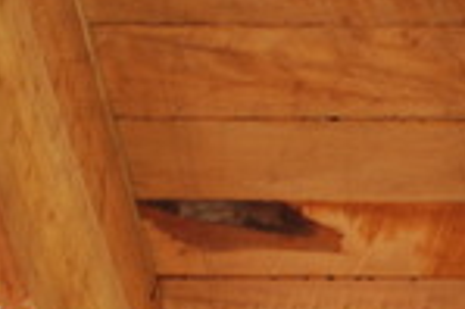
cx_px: 733
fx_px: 1832
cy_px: 275
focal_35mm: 142
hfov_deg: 13.5
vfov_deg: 9.6
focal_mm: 22
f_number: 4
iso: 400
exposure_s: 1/30
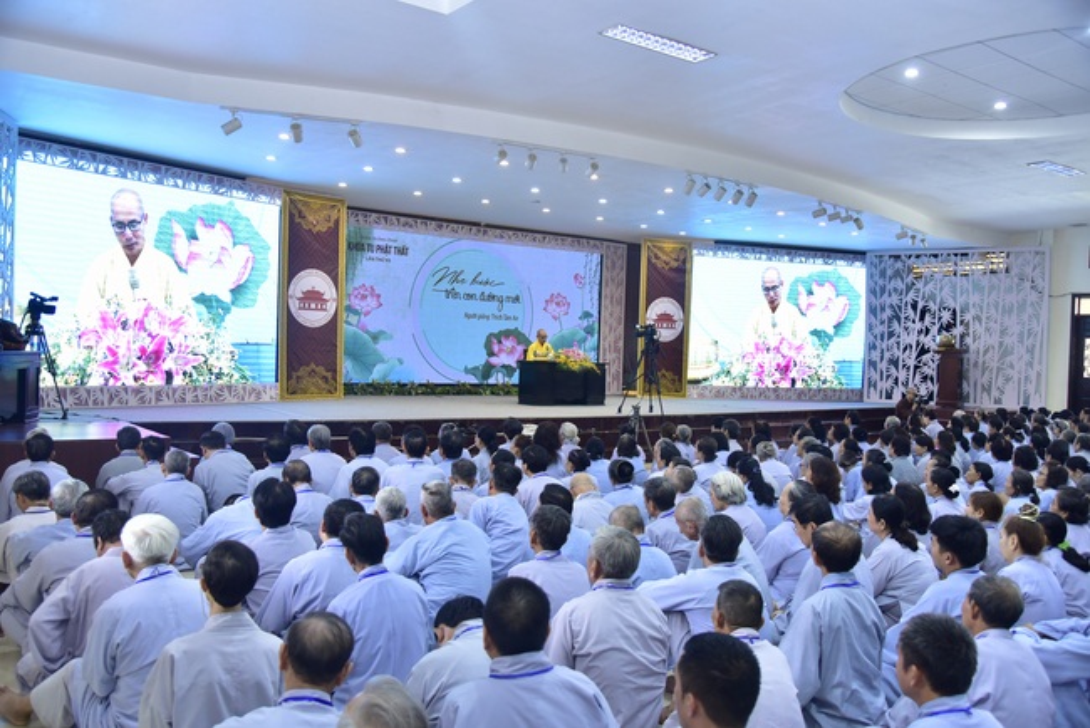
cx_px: 545
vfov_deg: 43.6
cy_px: 364
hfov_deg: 61.9
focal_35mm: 30
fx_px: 909
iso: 1000
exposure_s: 1/50
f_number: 4
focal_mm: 30
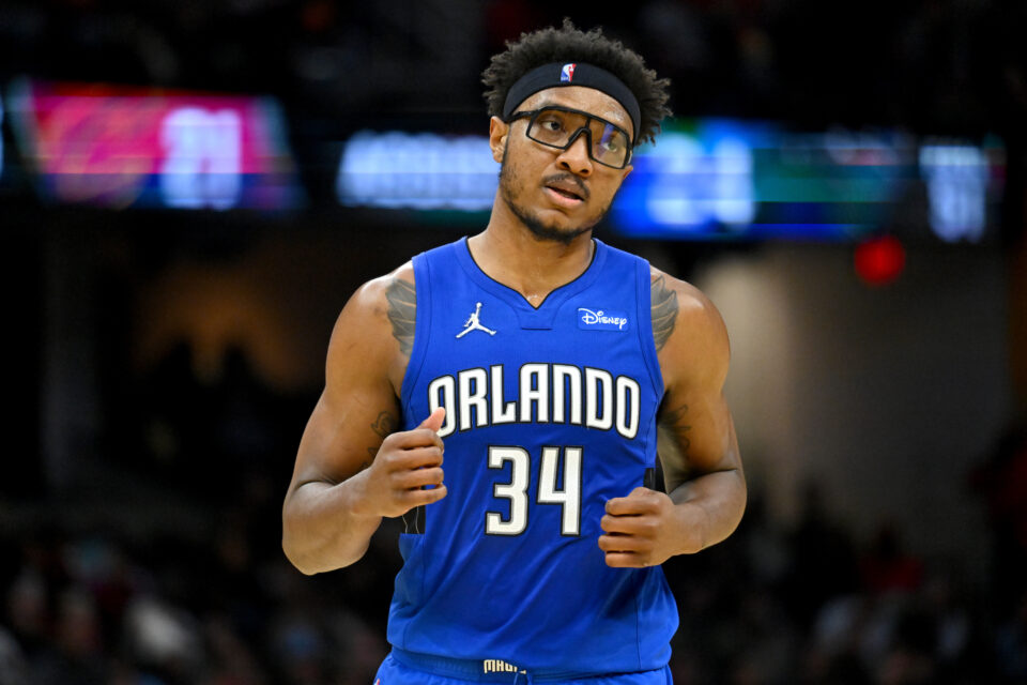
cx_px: 514
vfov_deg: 4.6
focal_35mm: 300
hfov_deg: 6.9
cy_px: 342
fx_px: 8558
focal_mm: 300
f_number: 4
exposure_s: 1/1600
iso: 6400
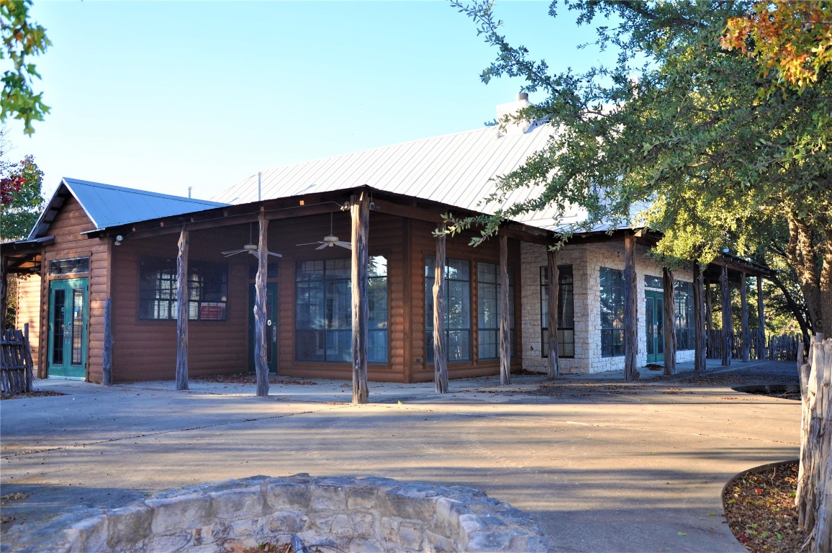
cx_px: 416
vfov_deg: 39.9
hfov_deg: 57.3
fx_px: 762
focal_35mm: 33
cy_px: 276
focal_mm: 22
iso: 200
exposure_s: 1/200
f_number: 5.6
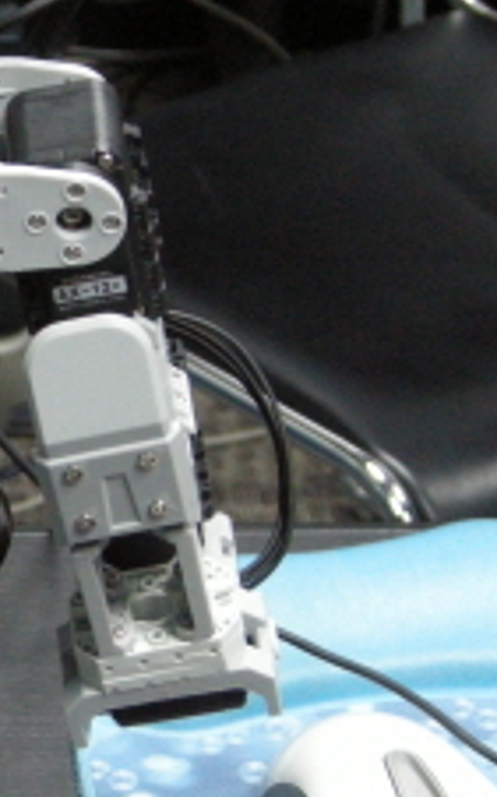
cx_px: -293
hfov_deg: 7.6
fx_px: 3667
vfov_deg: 12.4
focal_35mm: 169
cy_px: 543
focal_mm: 12.9
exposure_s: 1/29.5
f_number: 3.5
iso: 400
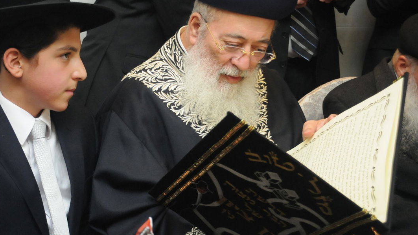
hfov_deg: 33.6
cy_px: 119
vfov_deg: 19.4
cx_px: 150
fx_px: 687
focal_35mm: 62
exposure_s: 1/100
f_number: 4.5
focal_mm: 30
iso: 1600
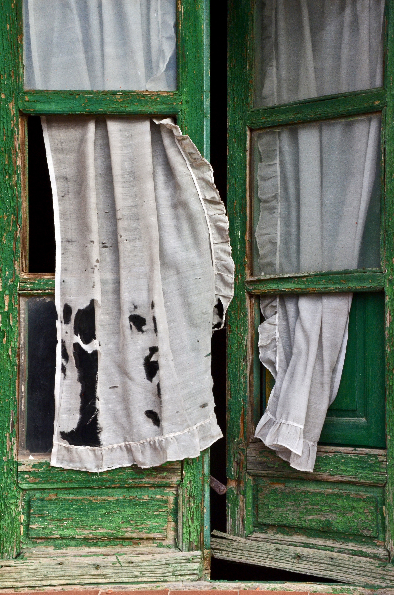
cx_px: 197
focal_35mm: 78
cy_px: 298
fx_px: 1286
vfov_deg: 26.0
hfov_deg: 17.4
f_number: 20
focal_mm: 52
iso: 800
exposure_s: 1/400
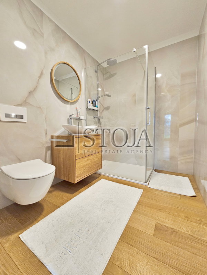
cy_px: 138
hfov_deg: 89.9
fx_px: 104
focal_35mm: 13
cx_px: 104
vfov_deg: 106.2
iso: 250
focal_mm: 2.2
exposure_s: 1/50
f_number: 2.2
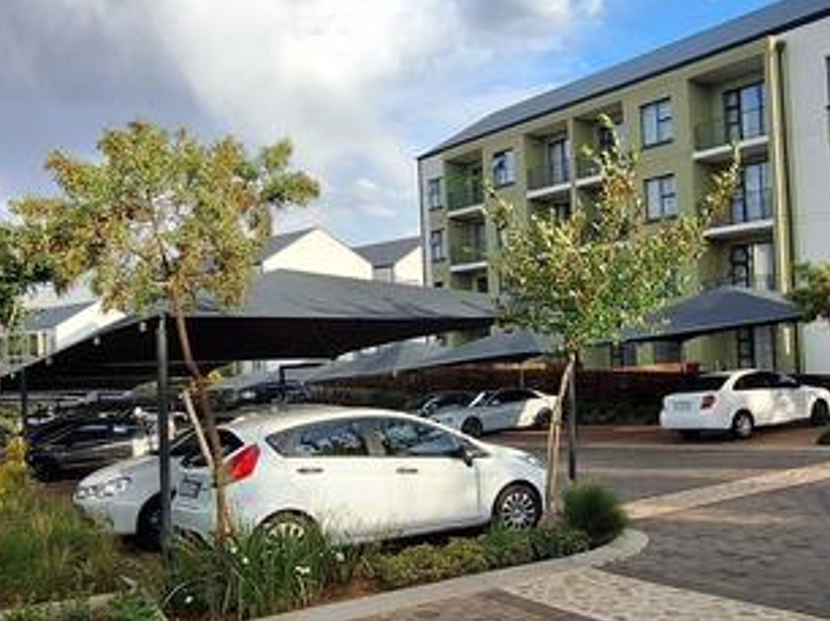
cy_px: 328
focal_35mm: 34
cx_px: 483
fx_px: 815
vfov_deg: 41.7
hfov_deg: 53.7
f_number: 2.2
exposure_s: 1/893
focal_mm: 1.74
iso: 40
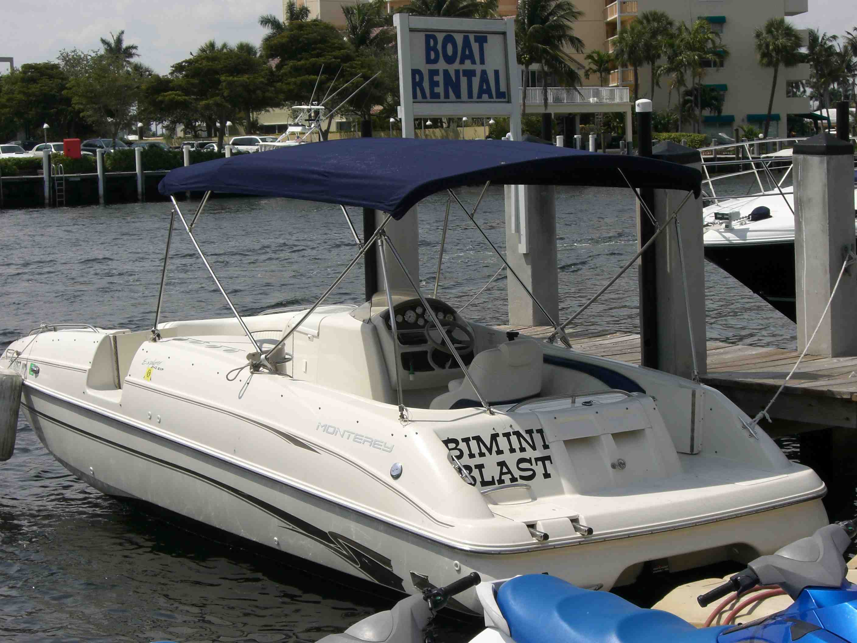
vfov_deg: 18.7
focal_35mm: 79
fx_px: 1956
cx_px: 428
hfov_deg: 24.7
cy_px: 322
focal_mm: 12.8
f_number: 6.5
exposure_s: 1/500
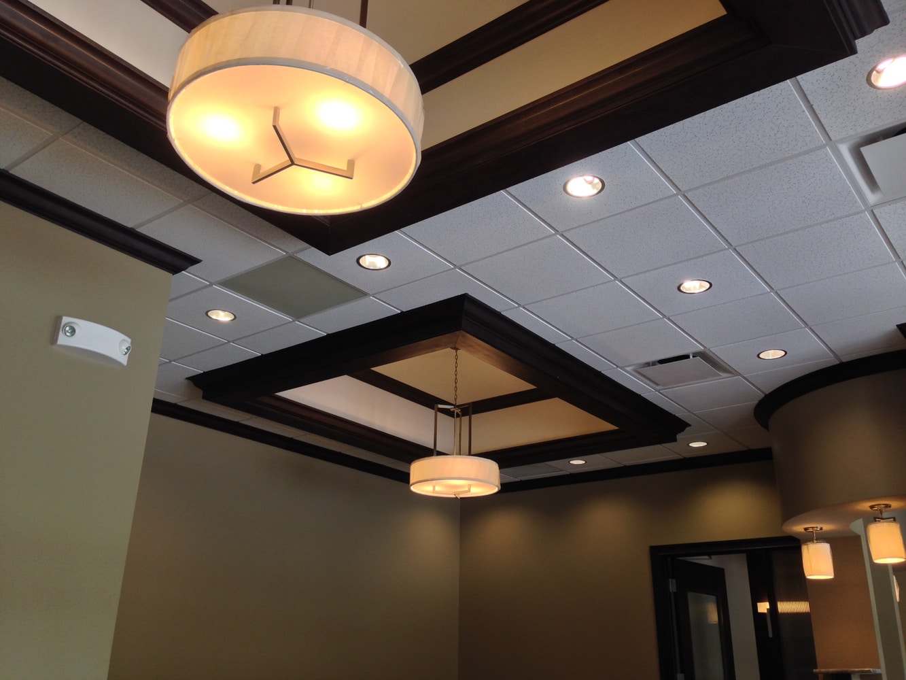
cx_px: 453
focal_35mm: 33
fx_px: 864
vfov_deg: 43.0
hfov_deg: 55.3
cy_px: 340
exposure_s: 1/60
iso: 50
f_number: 2.4
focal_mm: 4.12
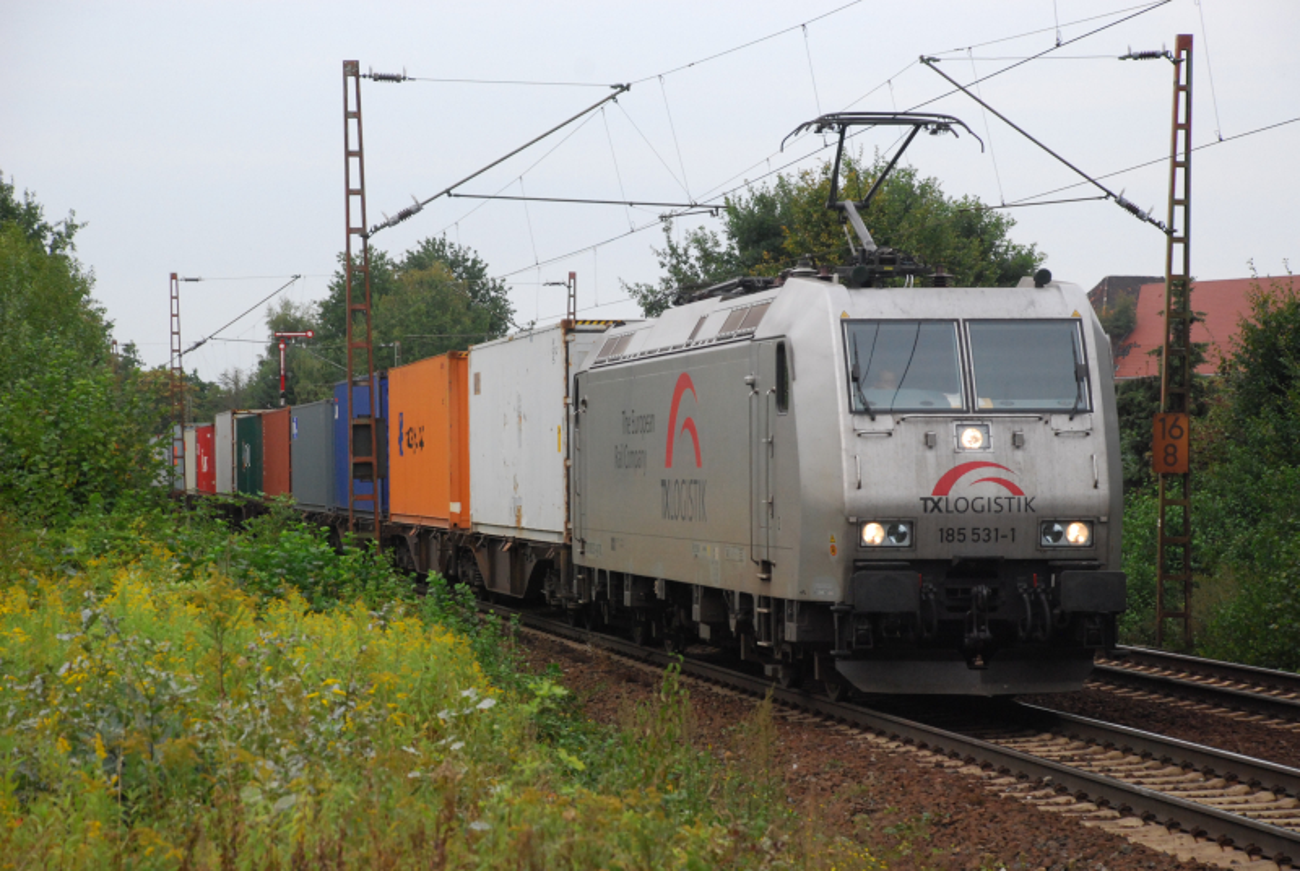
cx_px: 650
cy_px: 436
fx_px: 4340
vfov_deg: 11.5
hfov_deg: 17.0
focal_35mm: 120
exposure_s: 1/640
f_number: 5.6
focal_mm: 80
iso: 800
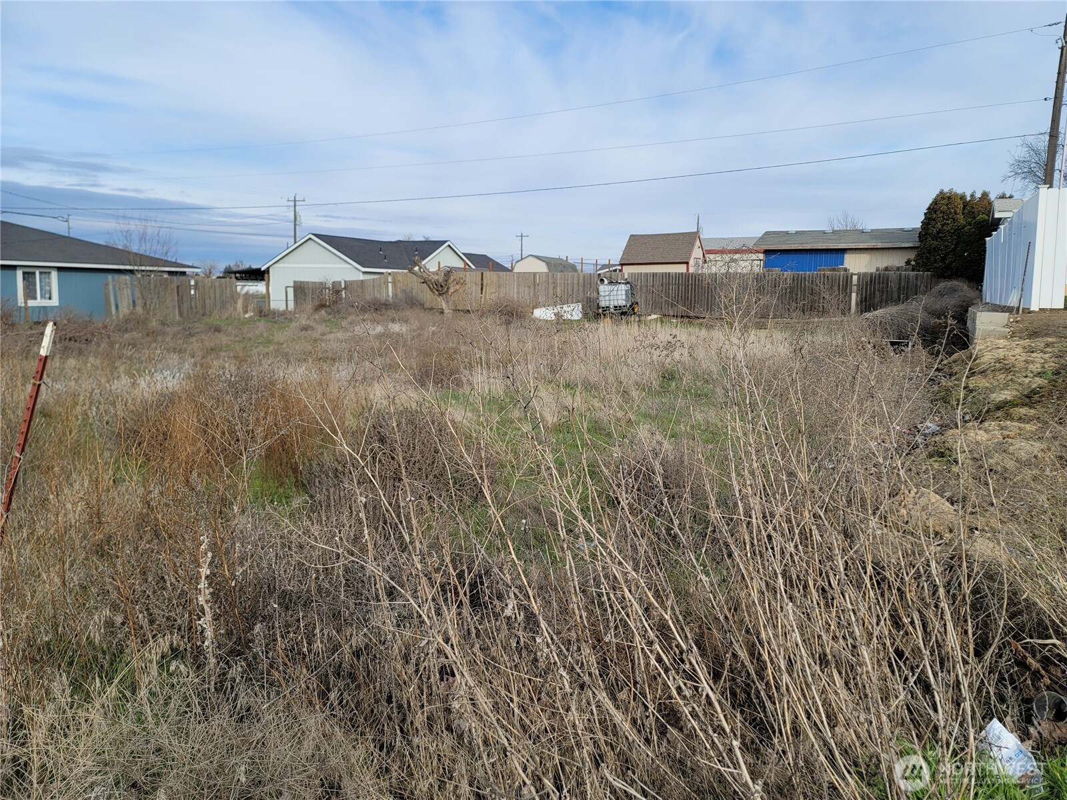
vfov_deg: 54.9
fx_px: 771
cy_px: 400
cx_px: 534
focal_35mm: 25
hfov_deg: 69.4
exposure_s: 1/591
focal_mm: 7
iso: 20
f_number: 1.8
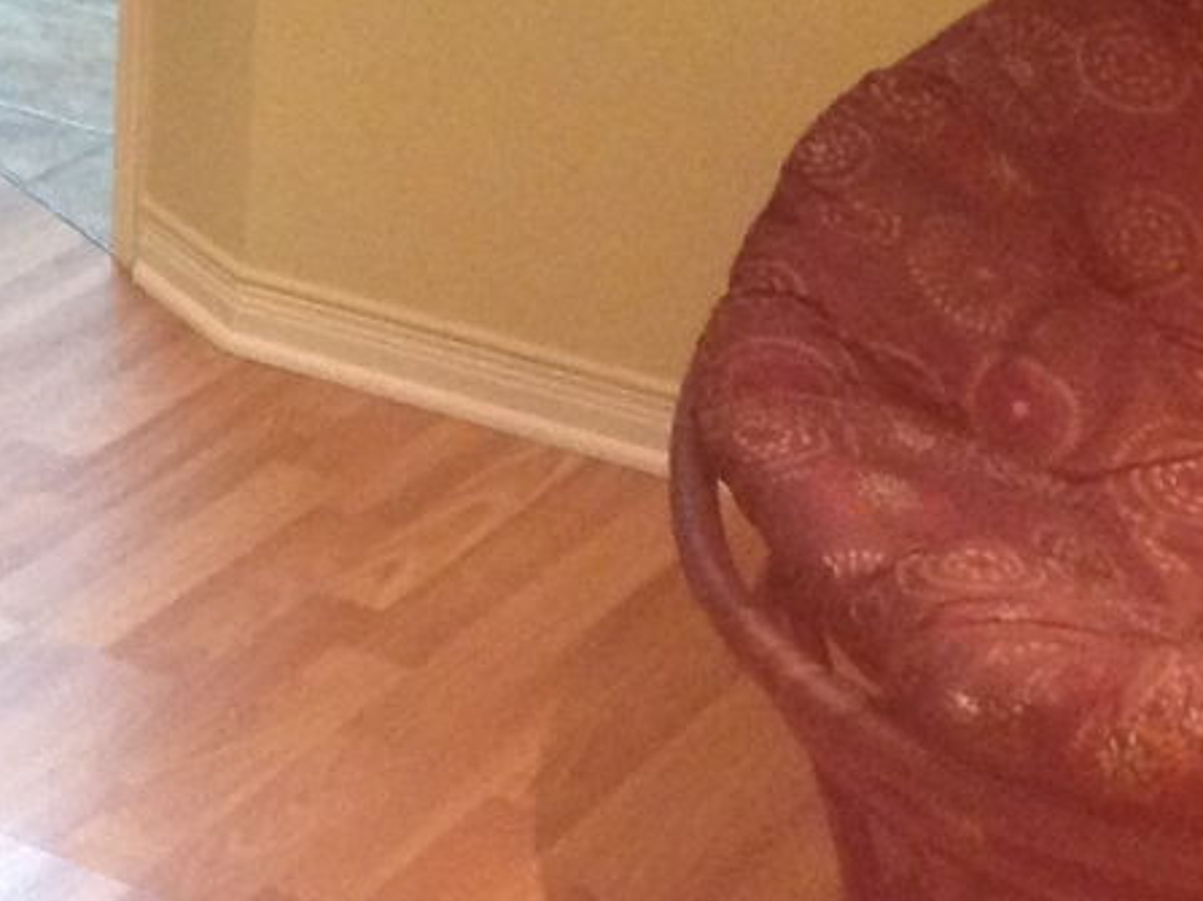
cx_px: -885
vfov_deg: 11.4
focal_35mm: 125
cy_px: -418
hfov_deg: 14.2
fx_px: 4343
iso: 400
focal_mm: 4.28
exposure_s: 1/15
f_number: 2.4
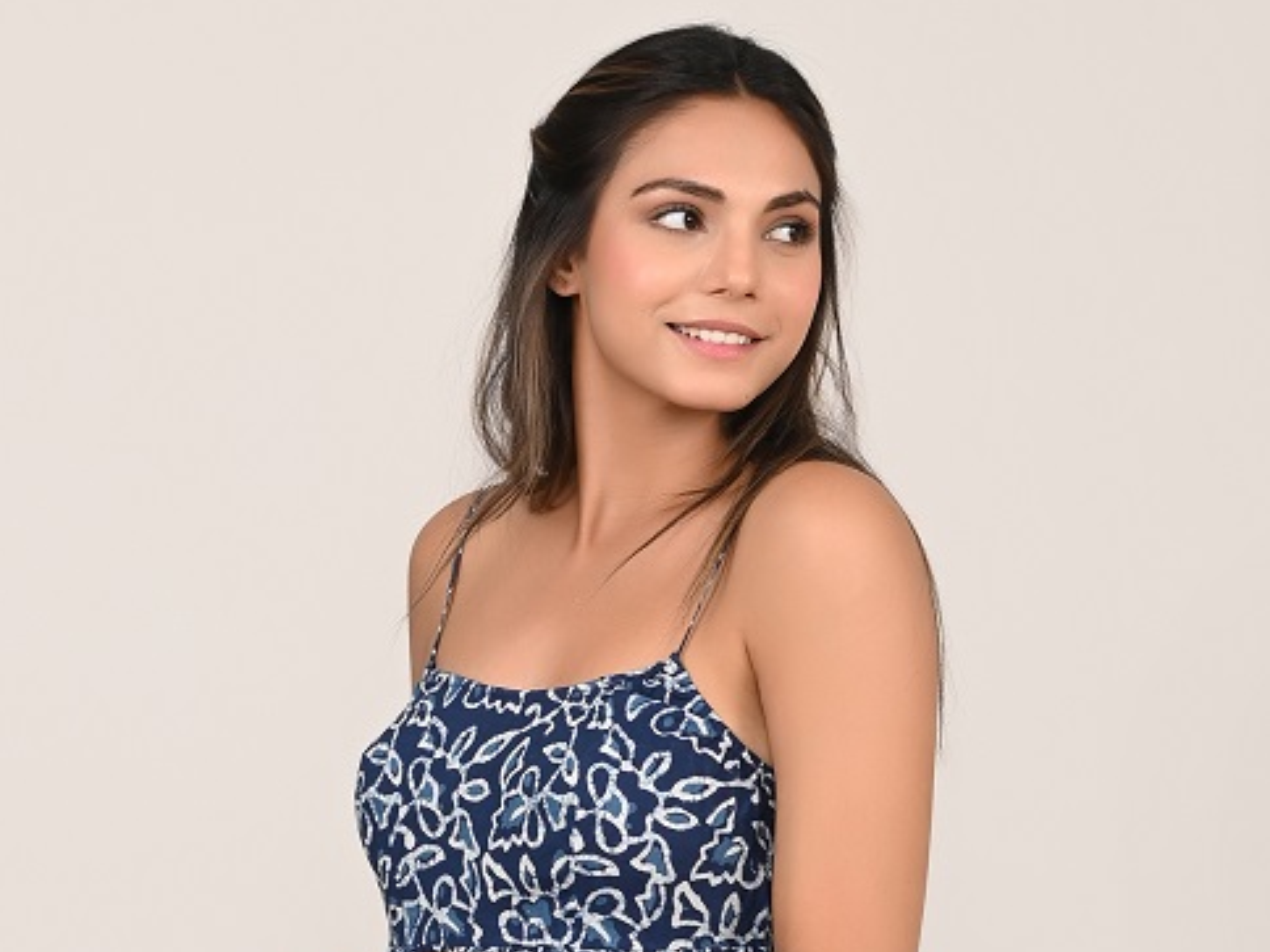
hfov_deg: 14.7
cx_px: 745
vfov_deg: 10.6
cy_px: 1500
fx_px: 4916
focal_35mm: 134
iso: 200
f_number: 9
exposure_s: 1/200
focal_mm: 50
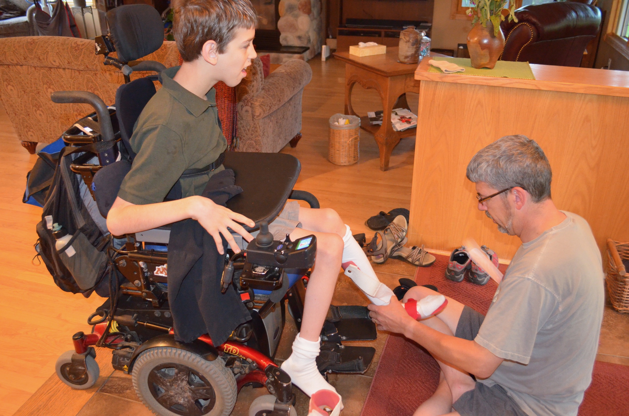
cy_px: 208
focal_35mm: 30
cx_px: 314
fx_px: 523
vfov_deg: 43.4
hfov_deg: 62.0
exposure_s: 1/20
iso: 3200
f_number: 3.8
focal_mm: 20
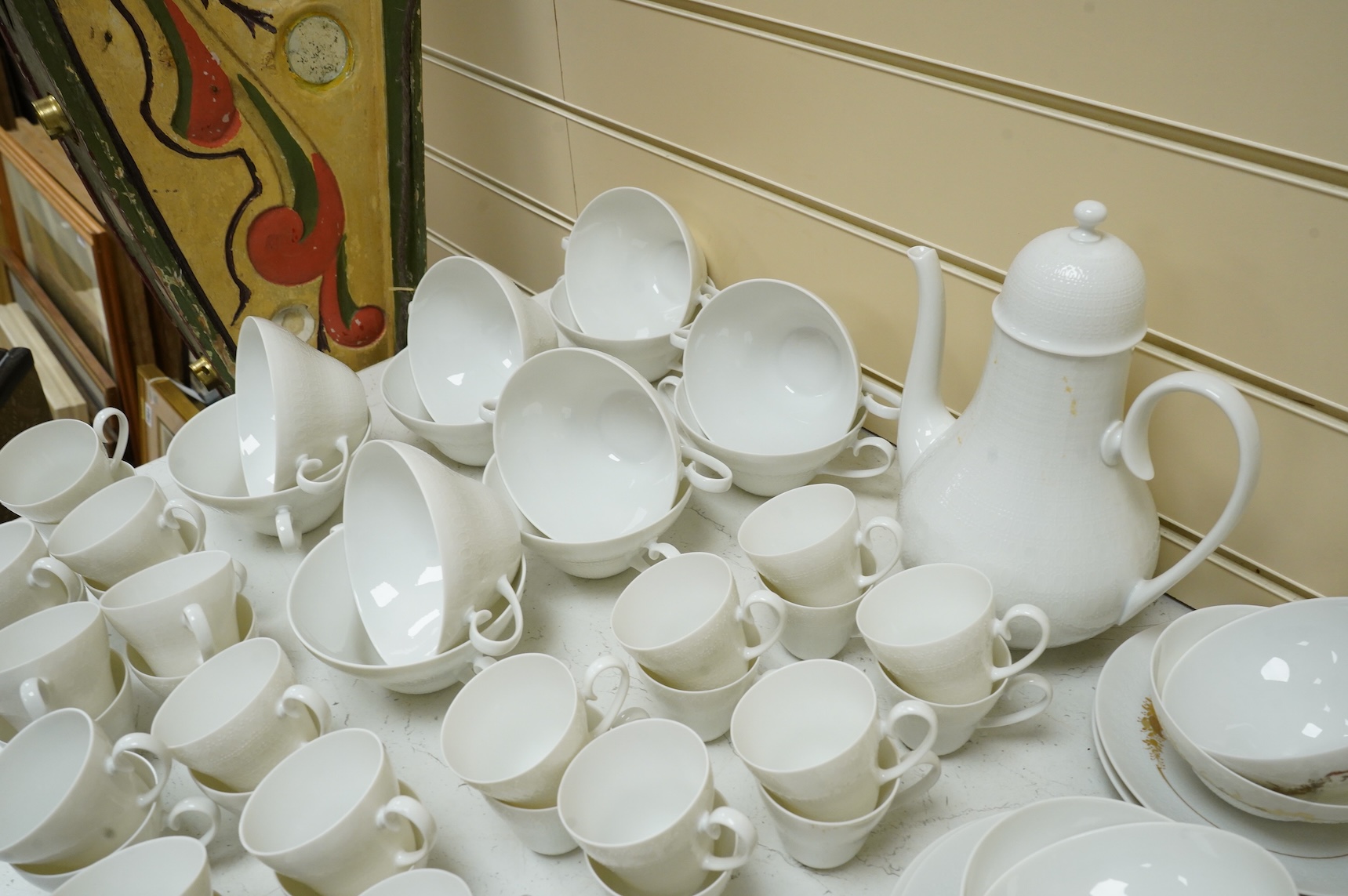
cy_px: 448
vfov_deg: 46.3
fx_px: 1048
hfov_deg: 65.5
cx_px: 674
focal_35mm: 28
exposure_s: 1/80
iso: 2500
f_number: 10
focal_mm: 28
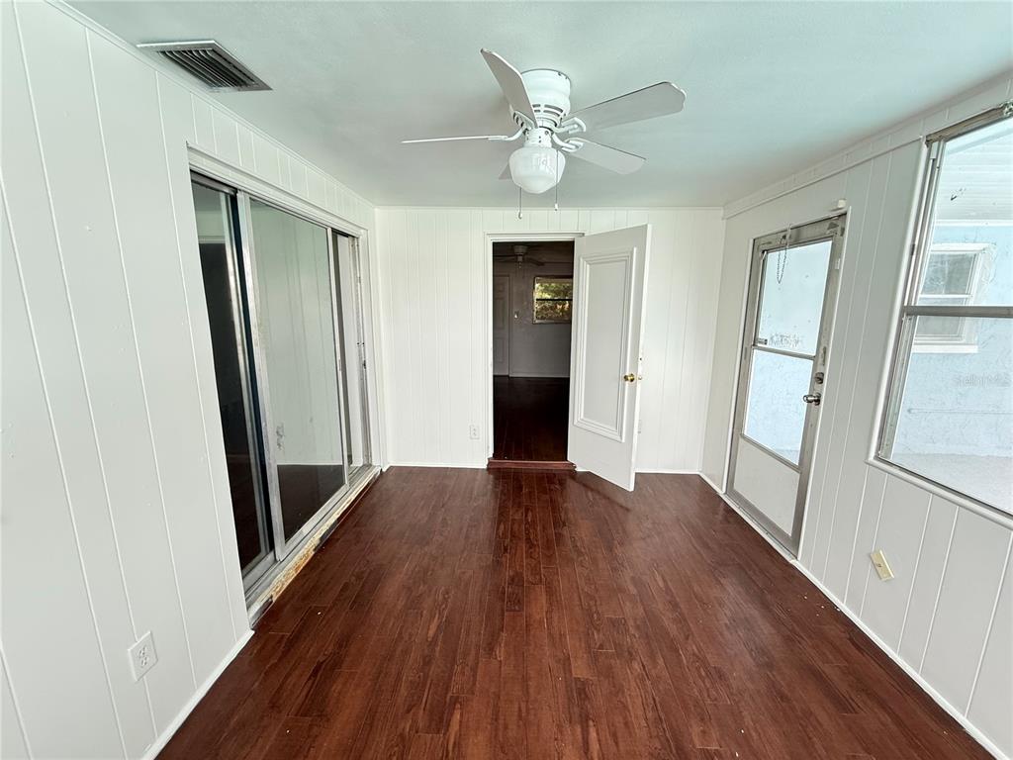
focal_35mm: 14
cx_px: 506
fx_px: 410
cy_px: 380
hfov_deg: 102.1
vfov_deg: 85.7
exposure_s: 1/99
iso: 100
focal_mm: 2.22
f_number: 2.2
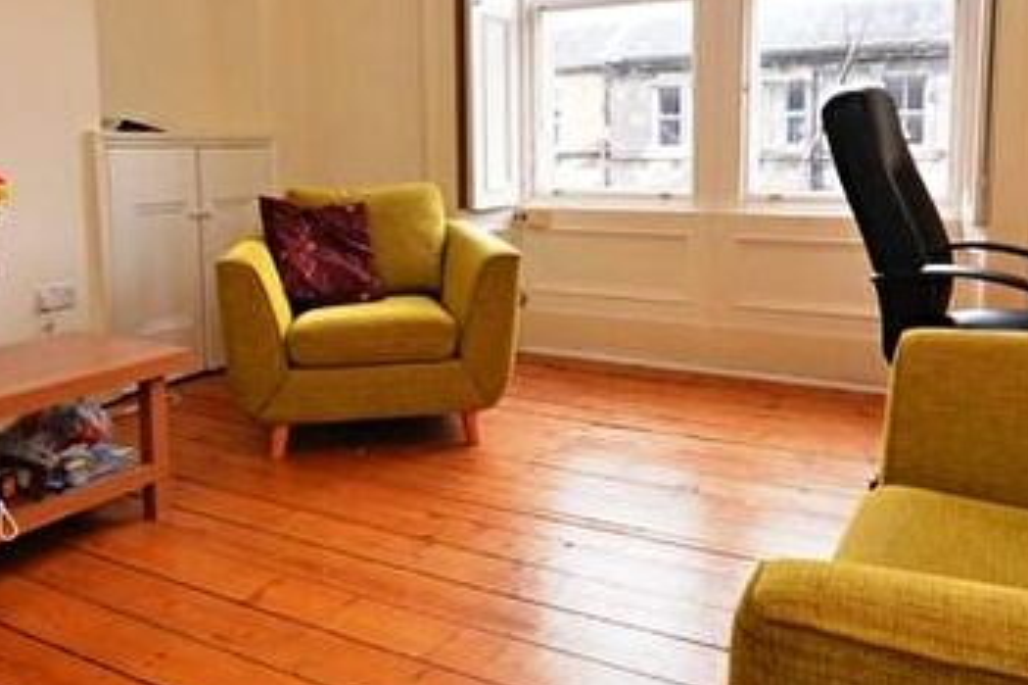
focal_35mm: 30
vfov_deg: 43.0
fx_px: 856
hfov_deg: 61.9
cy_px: 232
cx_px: 529
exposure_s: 1/60
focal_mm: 10
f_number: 8
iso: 500
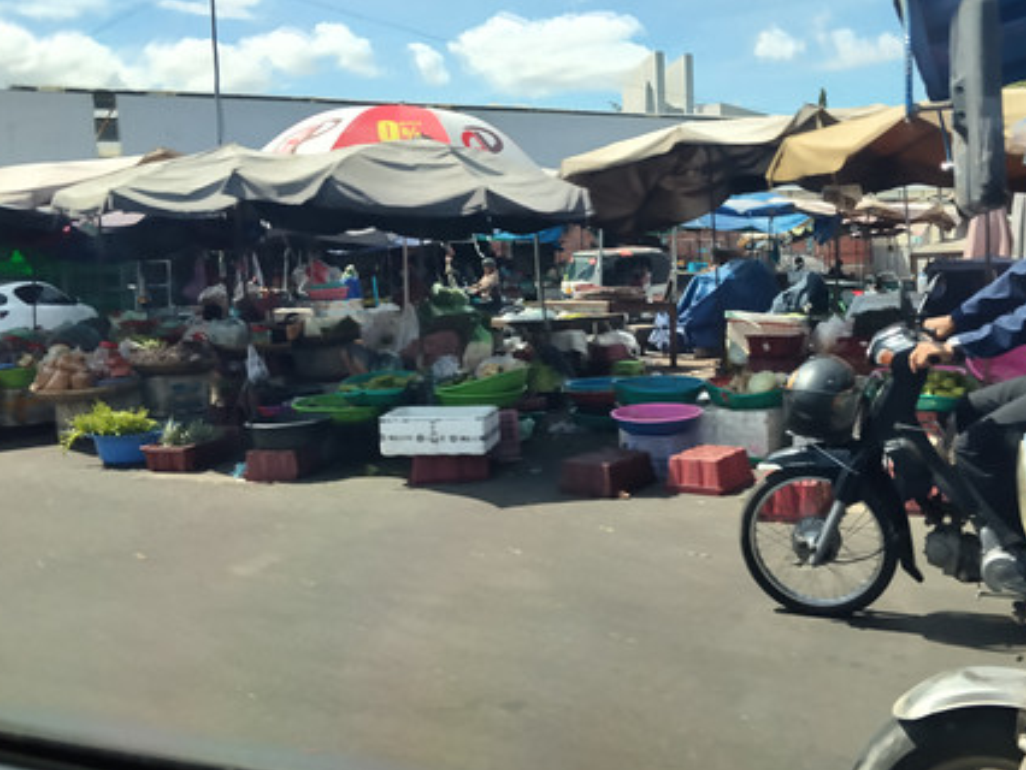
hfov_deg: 53.7
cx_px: 585
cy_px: 333
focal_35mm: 34
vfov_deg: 41.7
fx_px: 1008
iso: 50
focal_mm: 4.22
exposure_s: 1/205
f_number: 1.8
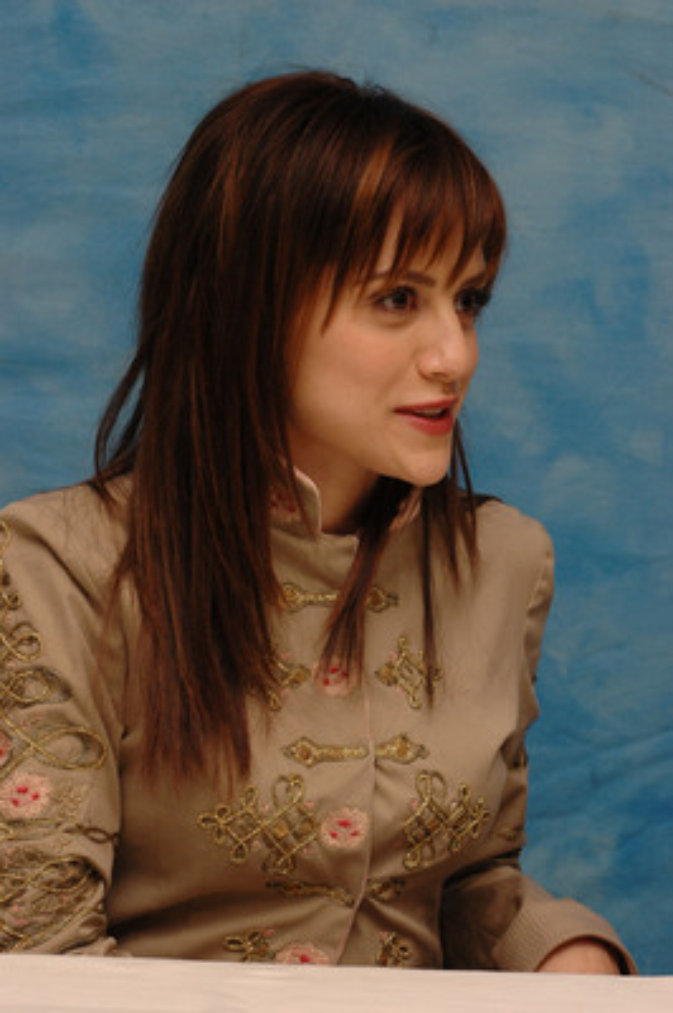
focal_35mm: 129
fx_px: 3623
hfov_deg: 10.6
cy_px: 506
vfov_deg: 15.9
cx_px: 336
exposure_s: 1/250
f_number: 8
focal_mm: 86
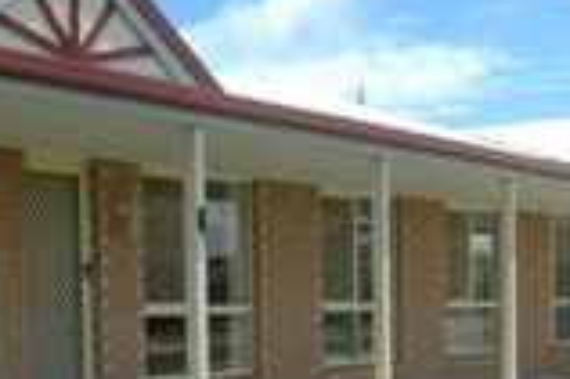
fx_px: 1321
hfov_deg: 23.8
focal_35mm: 84
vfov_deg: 15.9
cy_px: 401
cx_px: 79
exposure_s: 1/320
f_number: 9
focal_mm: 11
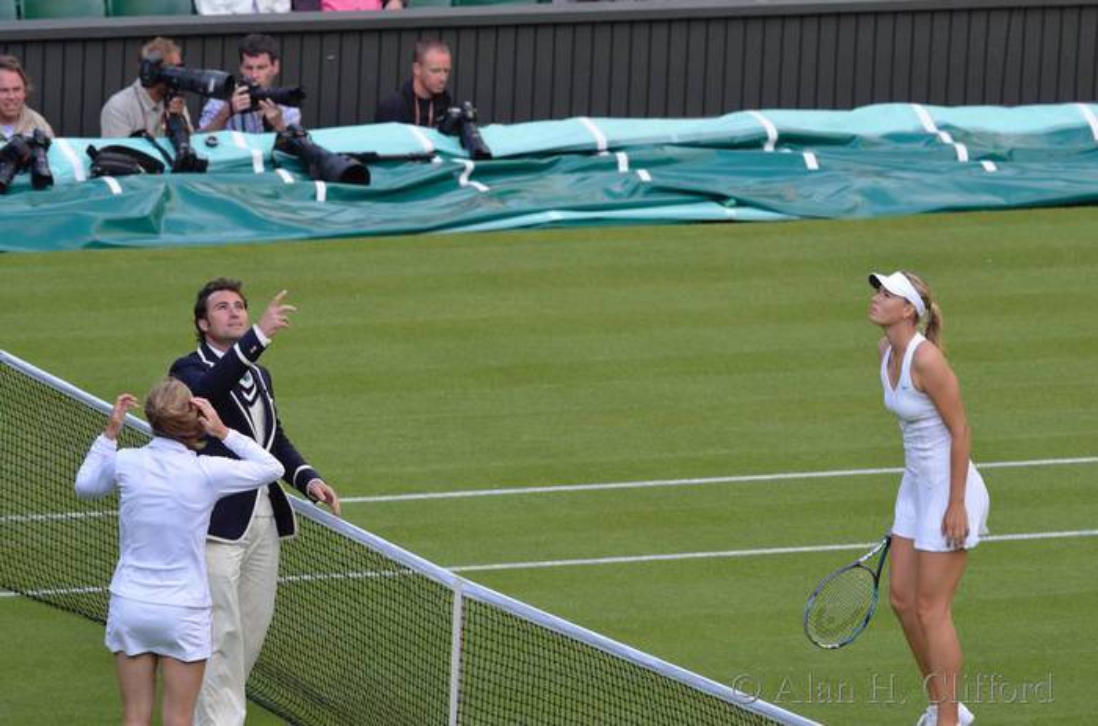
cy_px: 363
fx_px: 11865
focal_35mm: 390
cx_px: 549
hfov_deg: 5.3
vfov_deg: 3.5
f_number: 5.3
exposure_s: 1/400
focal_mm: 260
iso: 400
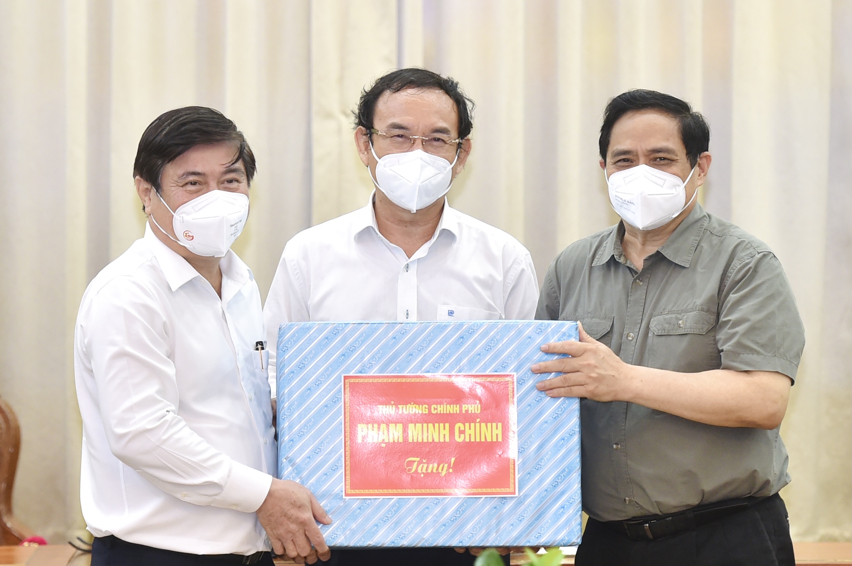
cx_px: 426
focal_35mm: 130
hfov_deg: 15.8
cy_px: 283
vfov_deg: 10.5
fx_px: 3072
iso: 2000
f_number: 2.8
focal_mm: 130
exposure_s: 1/160
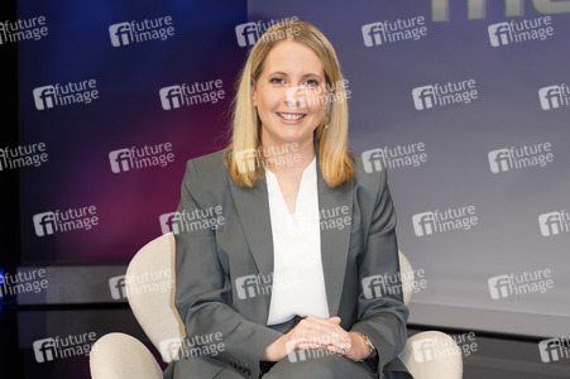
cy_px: 190
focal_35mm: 48
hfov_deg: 41.1
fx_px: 759
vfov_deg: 28.0
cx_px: 285
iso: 2000
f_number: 5.6
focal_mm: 48
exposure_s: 1/160
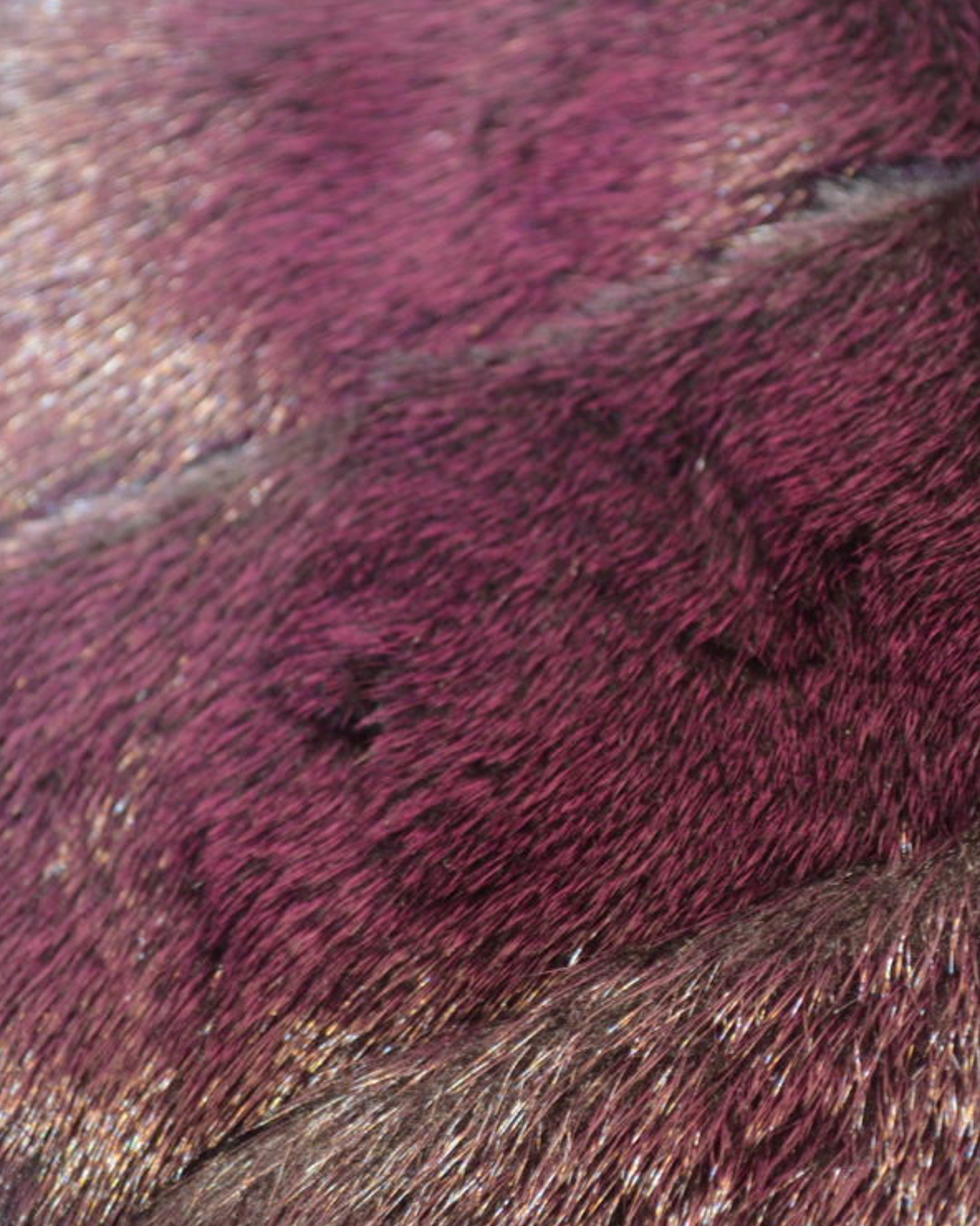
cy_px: 588
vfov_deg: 22.2
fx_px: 3118
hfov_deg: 17.9
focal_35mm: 86
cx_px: 490
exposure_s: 1/60
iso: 3200
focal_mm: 50
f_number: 5.6
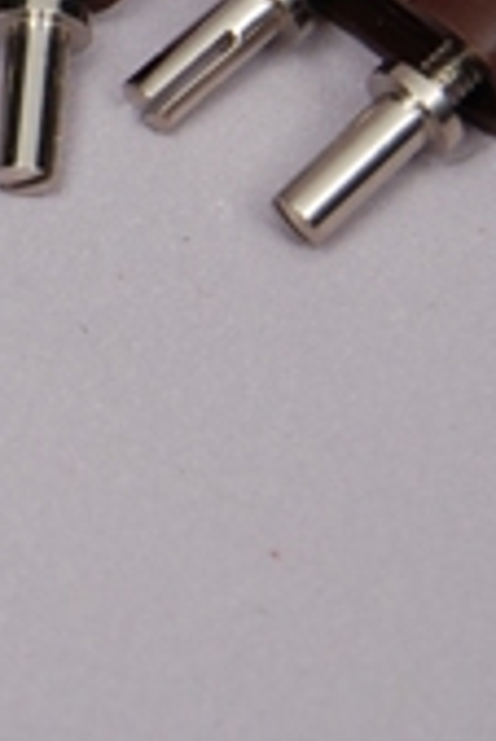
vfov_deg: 6.9
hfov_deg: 4.6
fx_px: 6084
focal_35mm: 295
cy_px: -180
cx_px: -588
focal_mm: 52
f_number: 13
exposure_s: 1/125
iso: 200
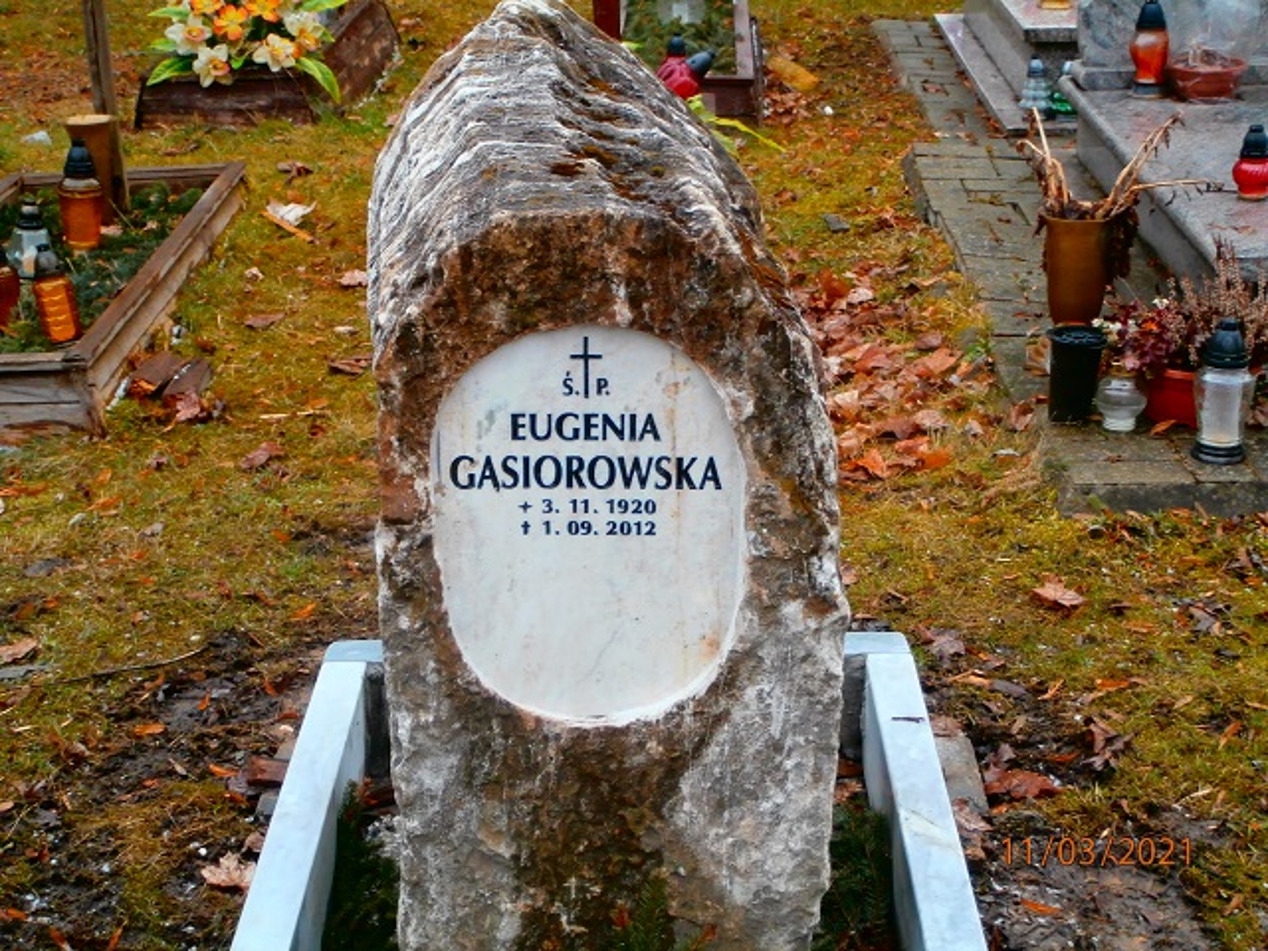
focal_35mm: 57
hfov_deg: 33.8
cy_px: 476
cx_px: 634
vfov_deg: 25.7
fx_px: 2088
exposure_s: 1/80
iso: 200
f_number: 4.5
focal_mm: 10.11
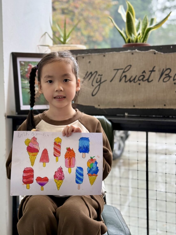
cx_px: 85
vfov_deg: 34.3
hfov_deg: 26.1
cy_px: 101
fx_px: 380
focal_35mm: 56
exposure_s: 1/100
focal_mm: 6.76
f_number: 1.78
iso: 125
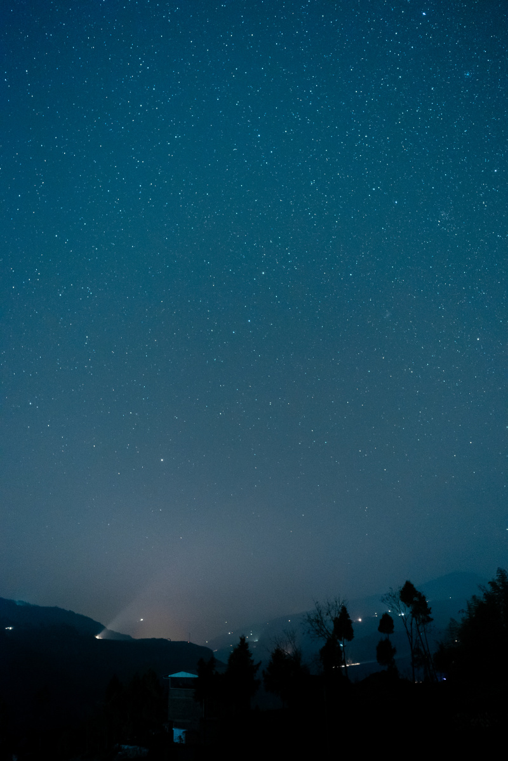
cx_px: 254
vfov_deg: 54.4
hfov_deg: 37.9
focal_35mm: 35
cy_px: 380
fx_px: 741
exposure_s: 10
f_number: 1.6
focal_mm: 35
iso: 3200
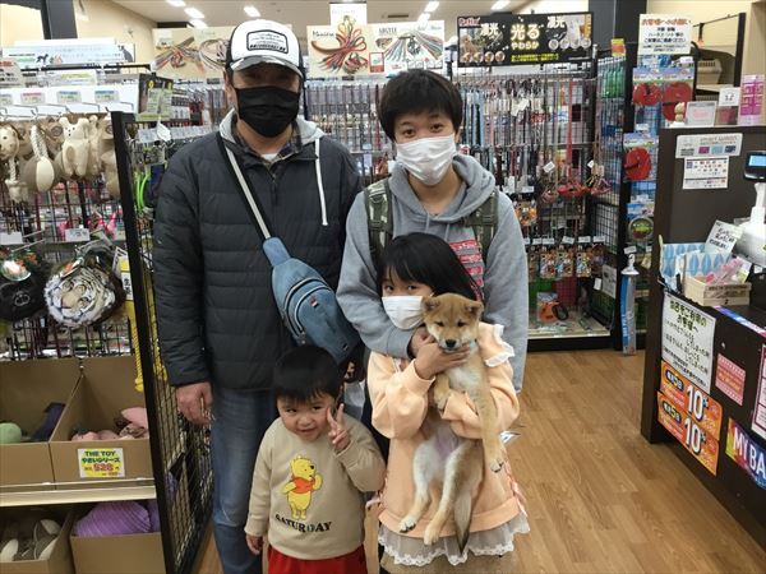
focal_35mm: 31
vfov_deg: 45.4
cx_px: 383
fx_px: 686
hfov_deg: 58.4
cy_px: 287
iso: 100
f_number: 2.4
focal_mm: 3.3
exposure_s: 1/33
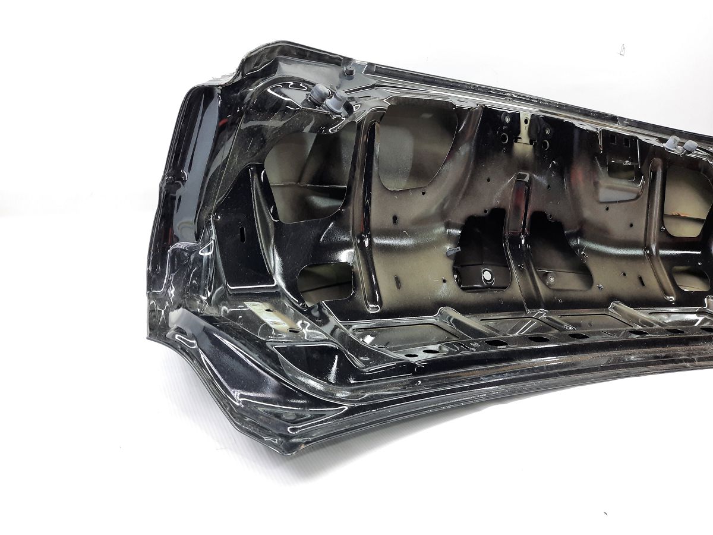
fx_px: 515
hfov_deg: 69.4
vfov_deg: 54.9
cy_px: 268
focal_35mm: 25
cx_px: 356
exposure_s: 1/50
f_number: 2
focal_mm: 4.6
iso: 160
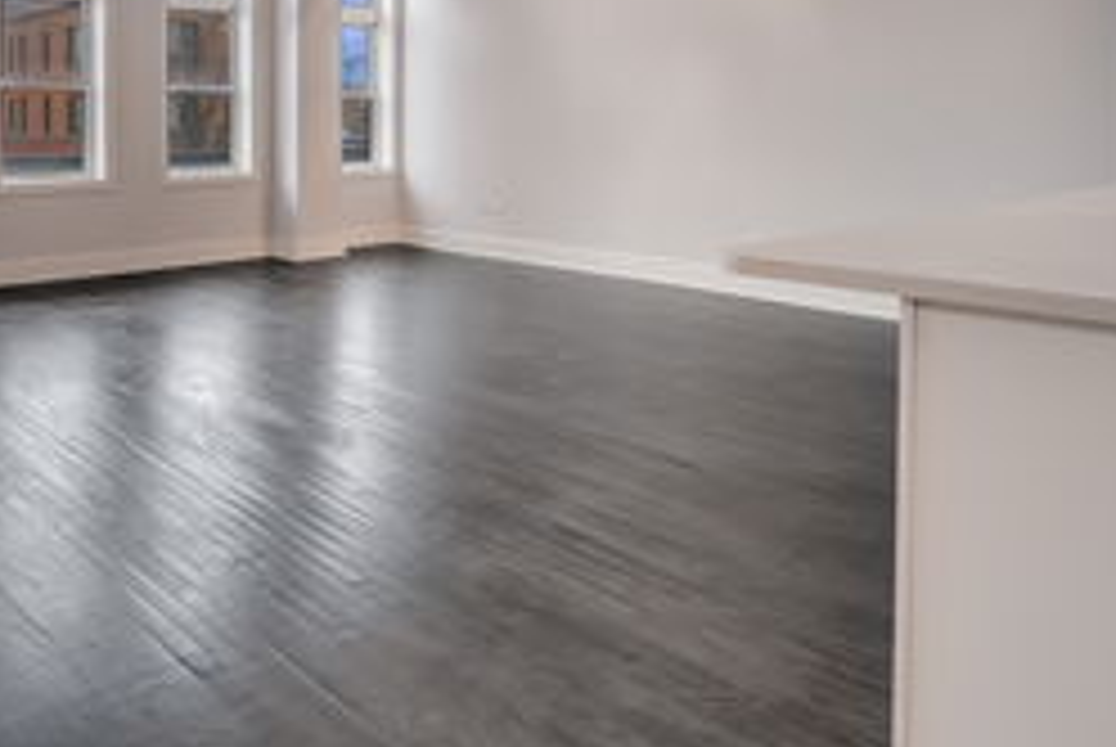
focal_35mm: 29
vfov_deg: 41.4
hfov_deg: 62.7
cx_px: 414
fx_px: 900
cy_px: 72
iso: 200
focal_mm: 10
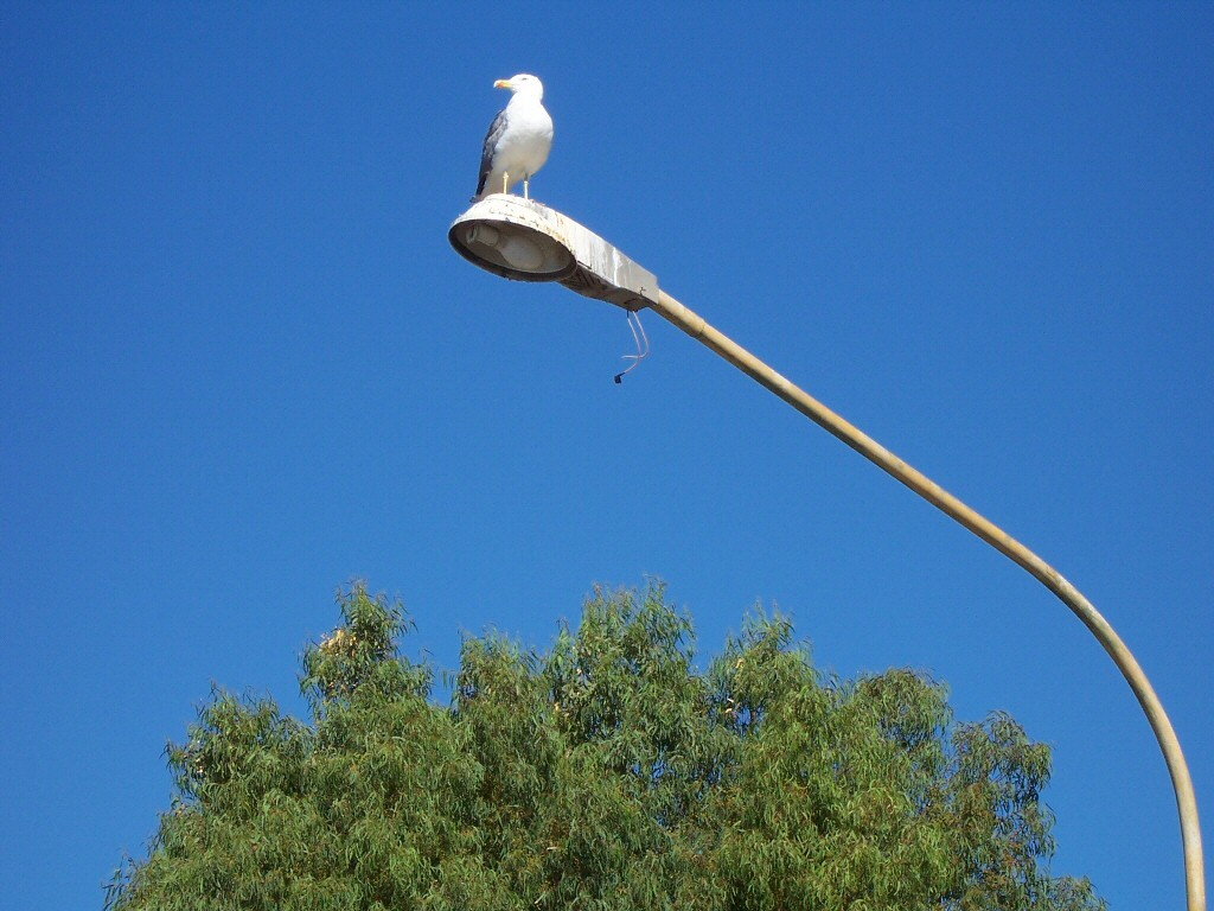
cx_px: 607
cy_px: 456
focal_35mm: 175
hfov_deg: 11.3
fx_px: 6137
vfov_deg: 8.5
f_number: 6.7
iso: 80
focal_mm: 30
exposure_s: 1/250
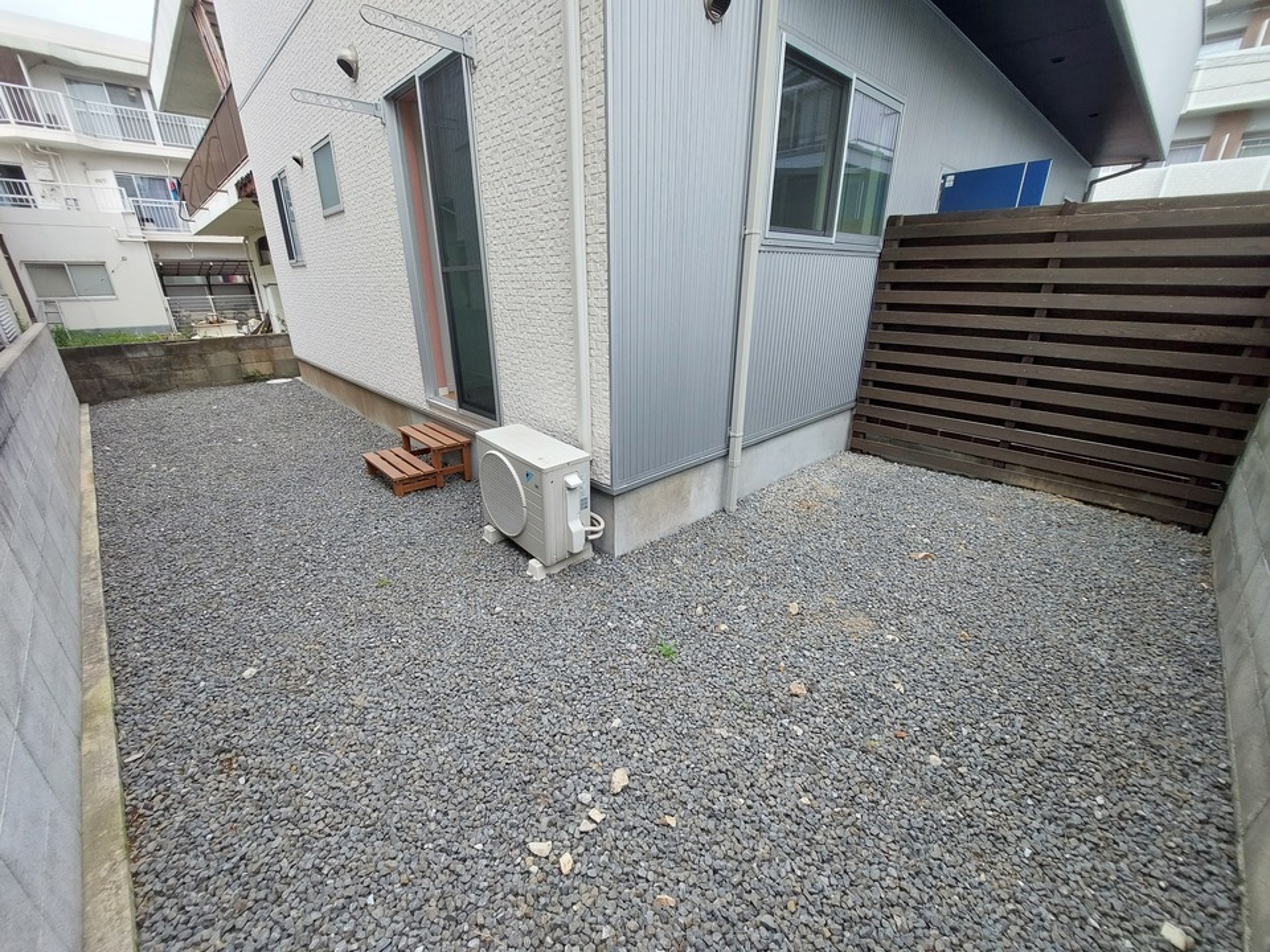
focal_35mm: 13
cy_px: 476
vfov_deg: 89.9
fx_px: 477
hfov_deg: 106.2
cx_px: 635
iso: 50
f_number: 2.2
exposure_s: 1/278
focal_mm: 1.74
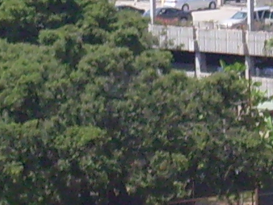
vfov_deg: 3.9
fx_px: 3021
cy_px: -14
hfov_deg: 5.2
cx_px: 128
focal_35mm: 383
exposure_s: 1/180
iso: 80
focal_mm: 8.7
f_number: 8.4
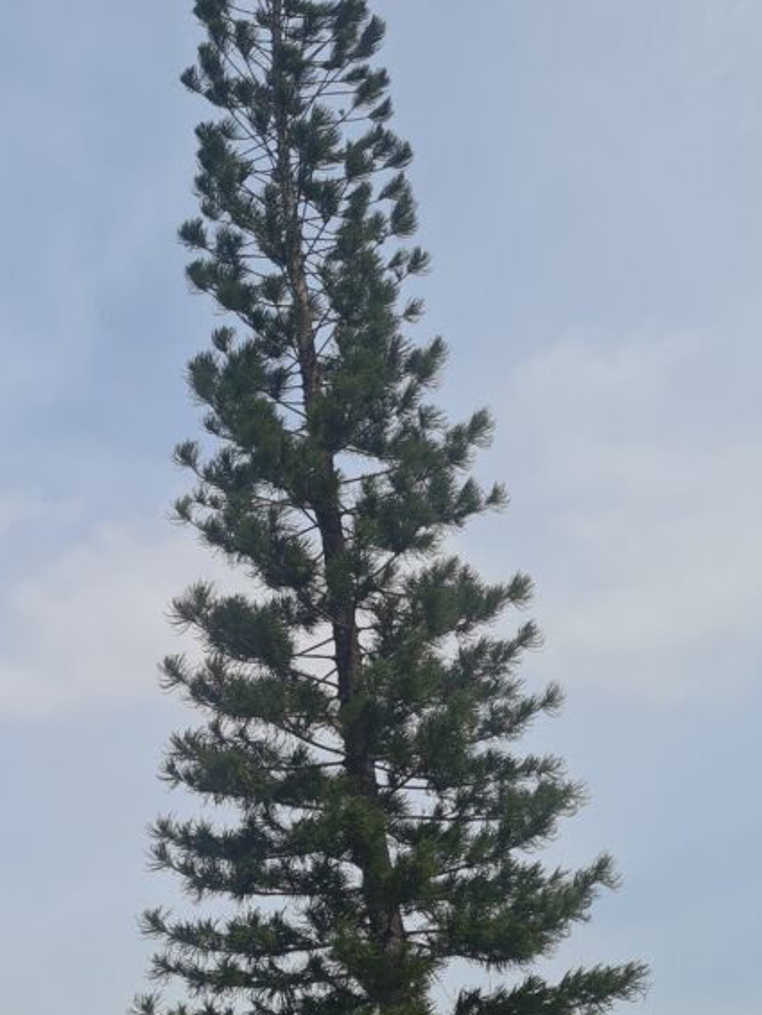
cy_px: 653
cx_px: 197
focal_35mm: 47
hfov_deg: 30.4
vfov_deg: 40.1
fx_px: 1378
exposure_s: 1/4608
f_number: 1.8
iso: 50
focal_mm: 5.4
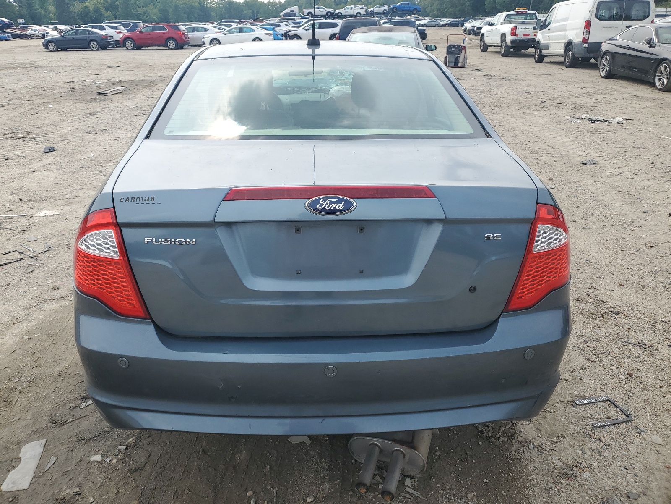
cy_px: 252
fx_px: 504
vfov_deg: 53.1
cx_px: 336
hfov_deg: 67.3
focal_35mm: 26
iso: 50
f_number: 1.5
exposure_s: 1/2000
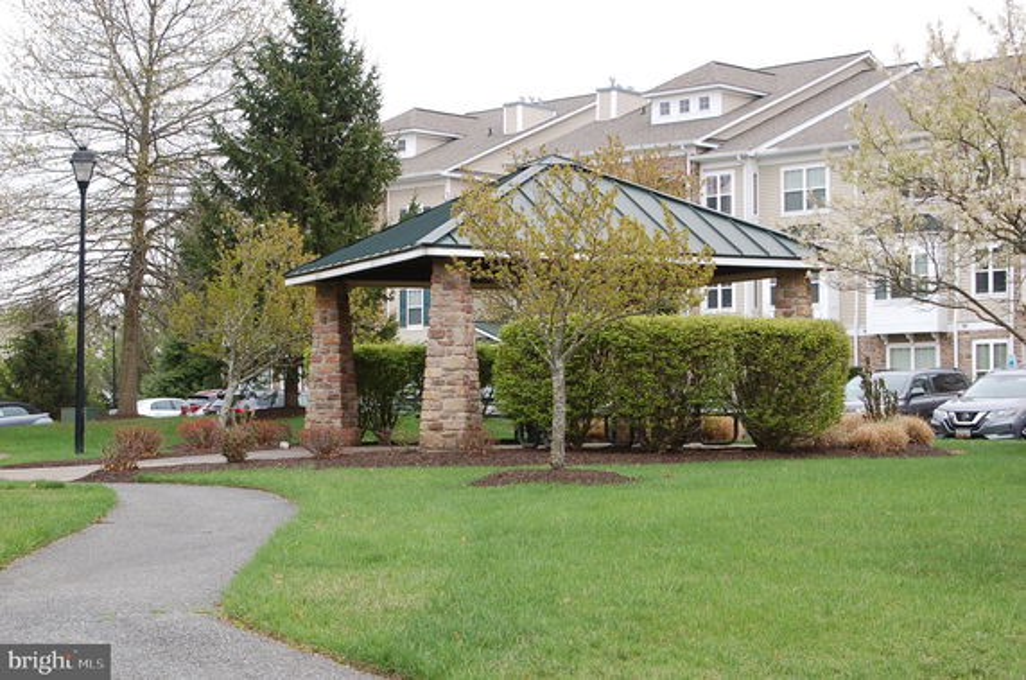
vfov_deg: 18.1
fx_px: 2133
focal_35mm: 75
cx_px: 513
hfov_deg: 27.0
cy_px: 340
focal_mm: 50
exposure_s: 1/160
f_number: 6.3
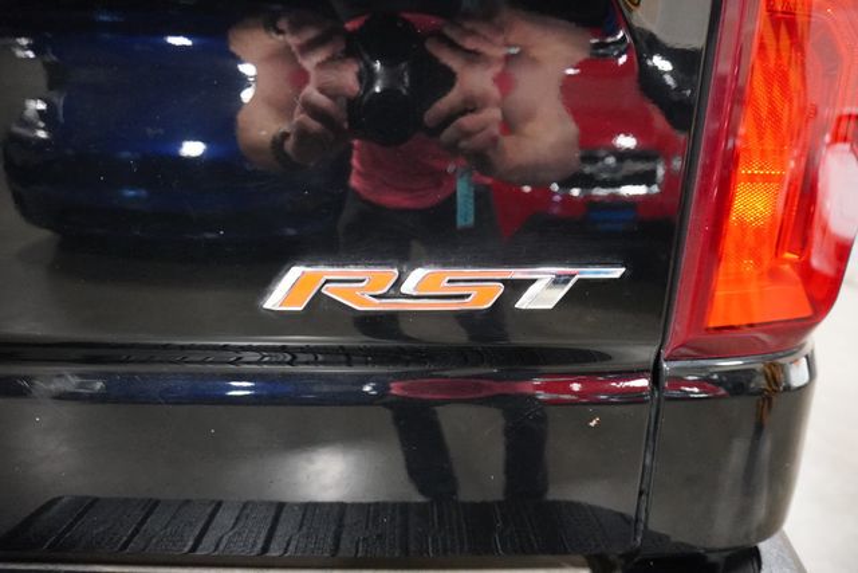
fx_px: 572
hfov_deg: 73.7
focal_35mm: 24
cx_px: 429
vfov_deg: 53.2
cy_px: 286
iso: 6400
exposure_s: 1/50
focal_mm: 16
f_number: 3.5
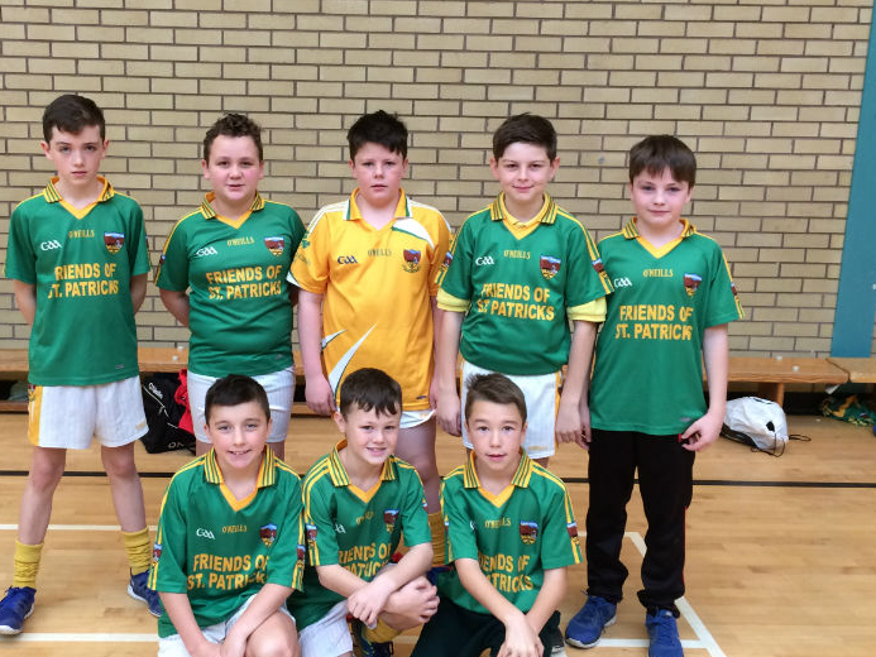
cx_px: 340
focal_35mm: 41
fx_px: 1038
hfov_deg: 45.5
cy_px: 301
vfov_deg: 35.1
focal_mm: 4.15
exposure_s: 1/30
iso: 100
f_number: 2.2
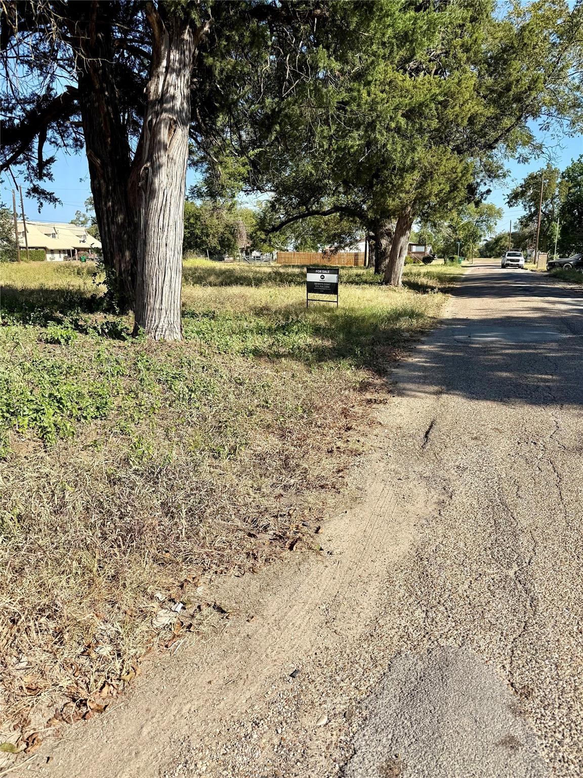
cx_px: 292
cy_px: 389
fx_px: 539
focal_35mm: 24
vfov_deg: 71.6
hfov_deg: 56.8
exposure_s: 1/3759
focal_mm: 6.76
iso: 80
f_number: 1.78
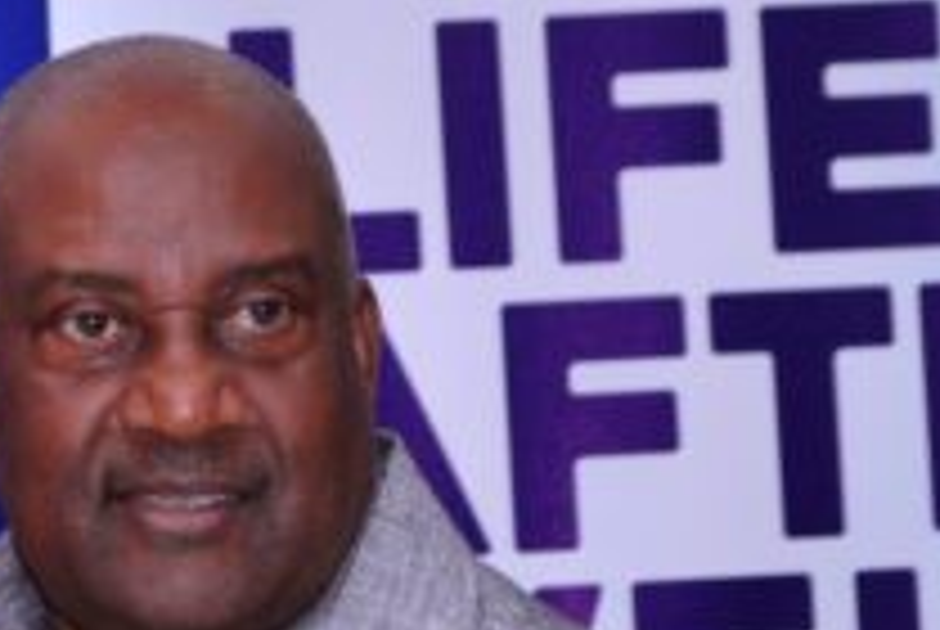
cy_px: 468
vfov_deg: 3.9
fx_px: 9178
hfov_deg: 5.7
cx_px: -969
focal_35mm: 351
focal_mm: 78
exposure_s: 1/200
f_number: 7.1
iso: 1250
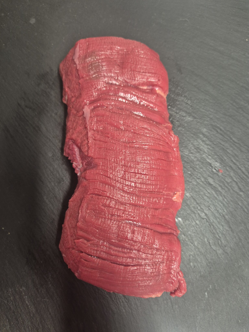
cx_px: 124
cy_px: 166
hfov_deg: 58.9
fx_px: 221
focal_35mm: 23
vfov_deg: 73.9
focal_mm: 5.4
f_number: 1.8
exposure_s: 1/100
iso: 400
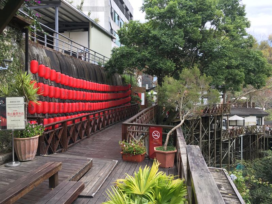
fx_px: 228
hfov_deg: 61.7
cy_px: 102
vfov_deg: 48.2
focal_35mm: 29
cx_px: 136
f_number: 2.2
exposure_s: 1/40
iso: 25
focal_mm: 4.15
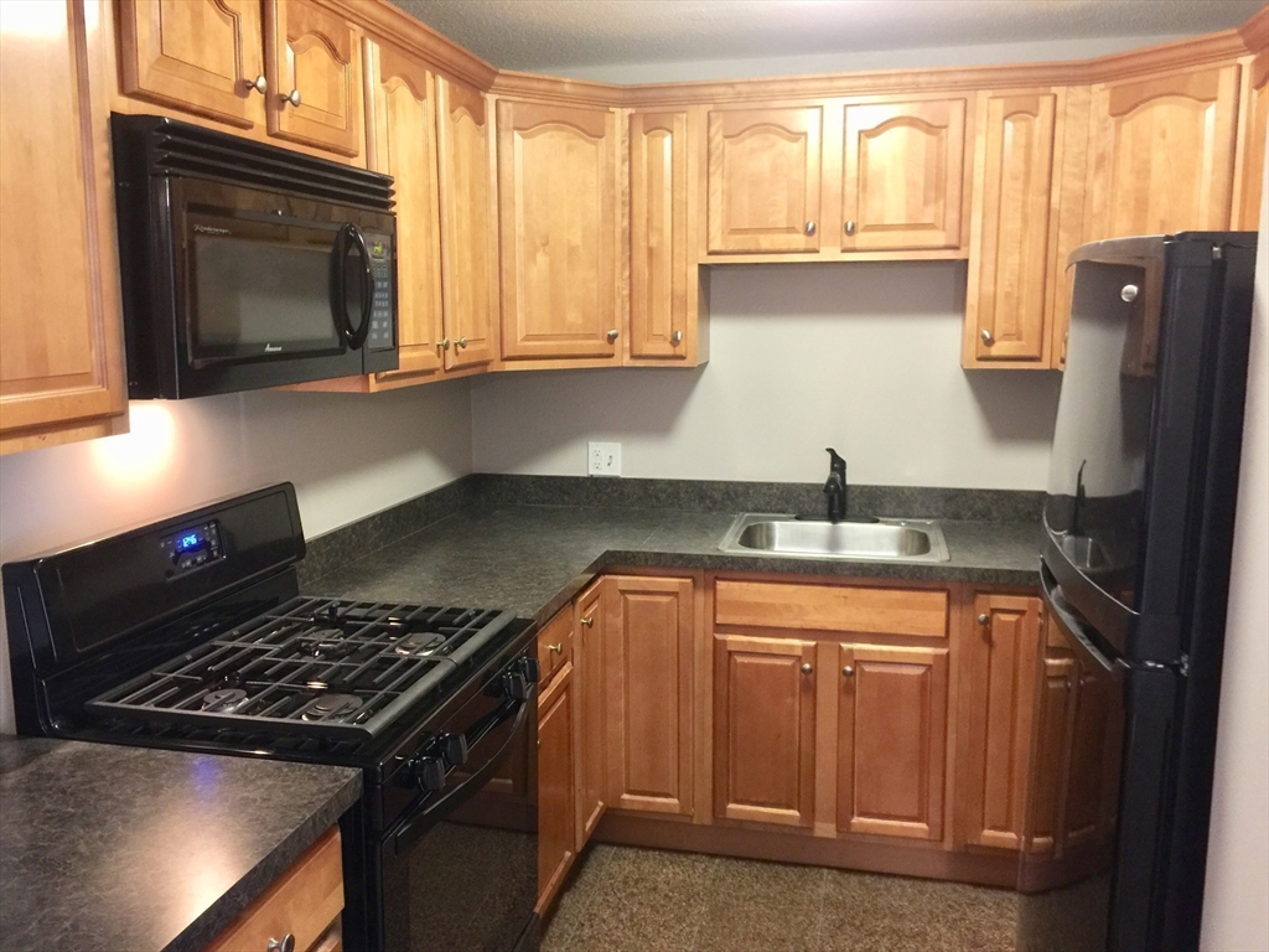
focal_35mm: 29
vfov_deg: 48.2
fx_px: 1063
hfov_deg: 61.7
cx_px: 634
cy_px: 476
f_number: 2.2
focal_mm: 4.15
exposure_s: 1/4
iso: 64
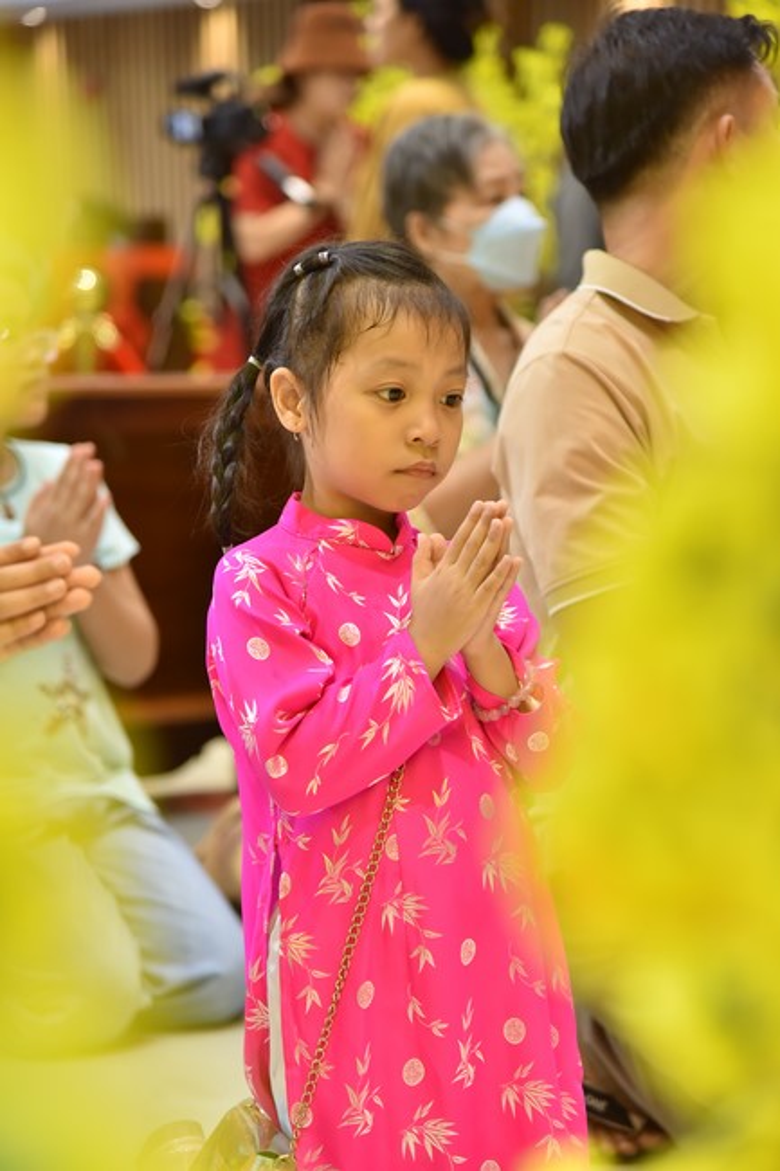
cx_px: 390
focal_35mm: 120
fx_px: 3902
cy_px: 586
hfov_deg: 11.4
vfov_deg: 17.1
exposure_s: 1/125
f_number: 4
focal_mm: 120
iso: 1000
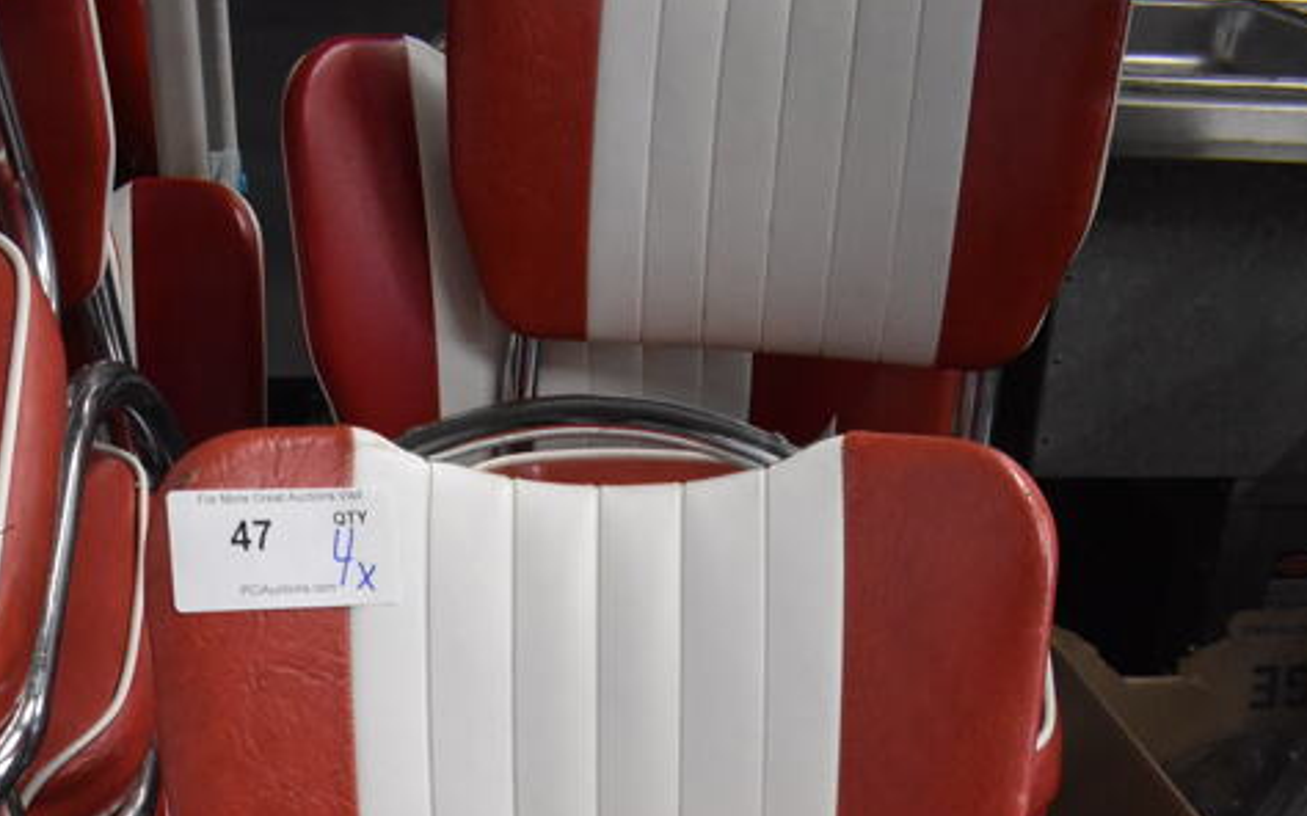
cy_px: 1247
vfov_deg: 20.6
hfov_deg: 38.1
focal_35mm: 53
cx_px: 557
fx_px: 1887
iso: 2800
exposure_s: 1/125
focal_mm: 18
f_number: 3.5
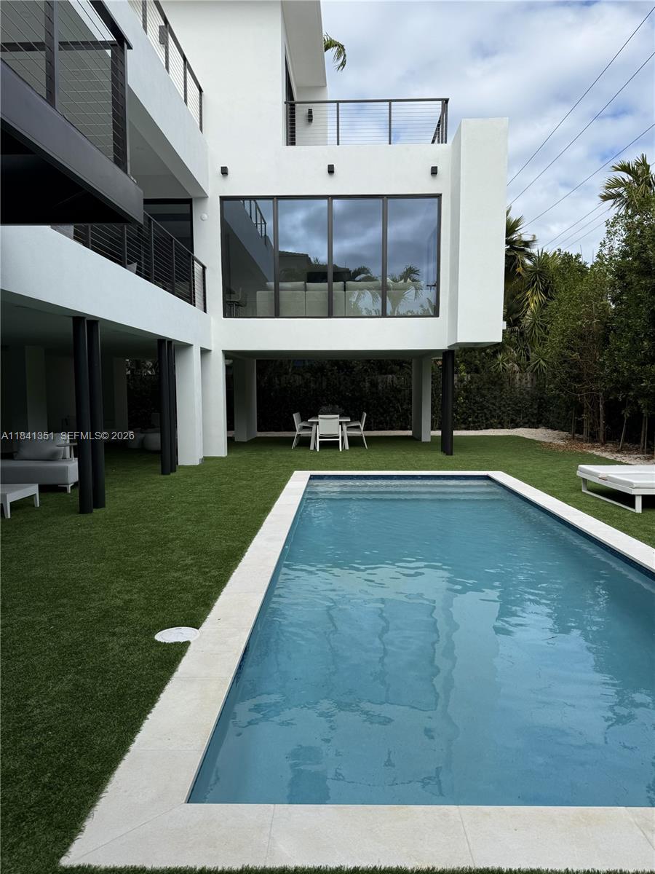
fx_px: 606
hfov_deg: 56.8
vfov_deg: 71.6
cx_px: 328
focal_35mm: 24
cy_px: 437
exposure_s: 1/3953
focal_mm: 6.76
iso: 80
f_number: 1.78
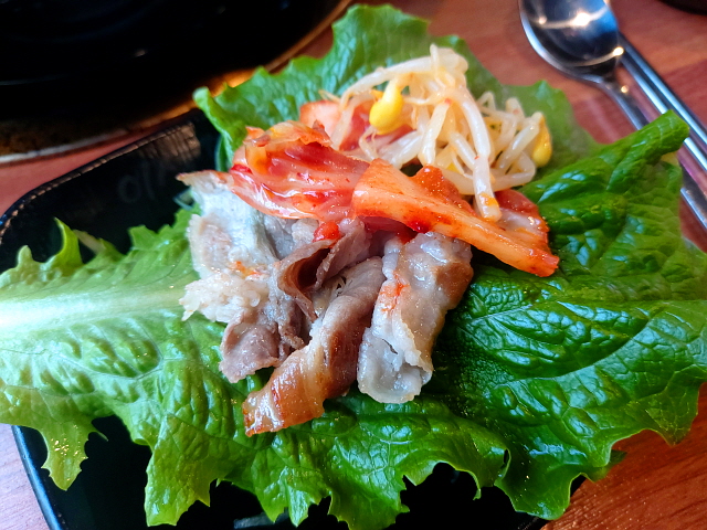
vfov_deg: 54.9
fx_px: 511
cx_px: 354
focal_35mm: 25
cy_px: 265
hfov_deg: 69.4
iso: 200
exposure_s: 1/30
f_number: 2
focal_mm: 4.58
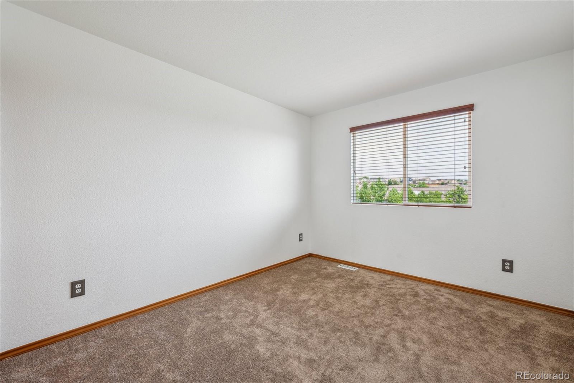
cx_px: 287
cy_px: 192
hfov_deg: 100.4
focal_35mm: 15
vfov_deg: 77.3
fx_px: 239
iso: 100
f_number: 9
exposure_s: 1/6
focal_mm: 15
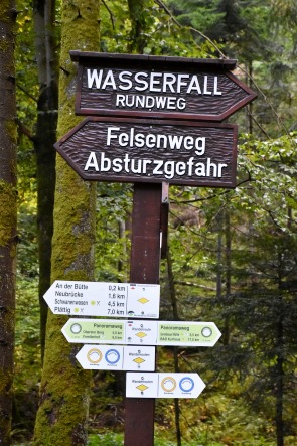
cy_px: 223
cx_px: 148
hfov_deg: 13.8
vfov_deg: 20.6
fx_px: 1226
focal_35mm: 99
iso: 3200
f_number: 9
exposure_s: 1/500
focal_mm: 66
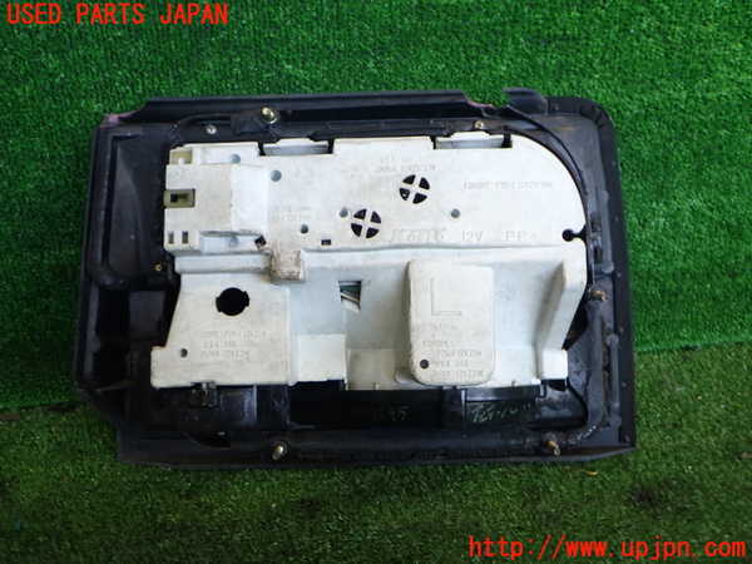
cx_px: 376
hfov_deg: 60.0
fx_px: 652
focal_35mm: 30
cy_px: 282
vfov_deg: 46.8
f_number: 2.3
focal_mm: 5.4
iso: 200
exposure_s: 1/125
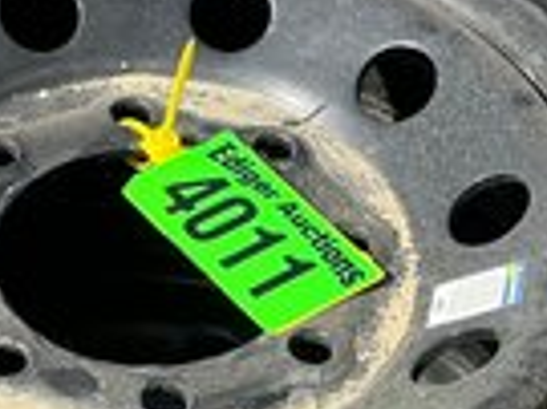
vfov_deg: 11.3
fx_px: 2068
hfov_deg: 15.1
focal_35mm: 131
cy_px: 225
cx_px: 213
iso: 25
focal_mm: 3
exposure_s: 1/869
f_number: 1.8
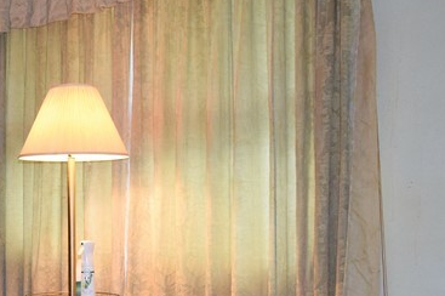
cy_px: 218
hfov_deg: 22.8
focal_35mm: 80
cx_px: -124
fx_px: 988
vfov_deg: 16.9
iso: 1100
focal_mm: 18
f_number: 3.5
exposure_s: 1/60
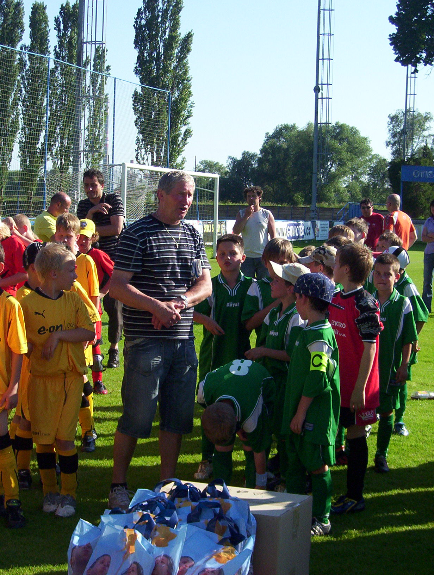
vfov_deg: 25.0
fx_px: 1298
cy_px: 288
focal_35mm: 78
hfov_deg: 19.0
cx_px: 217
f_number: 5
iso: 100
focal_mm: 9.92
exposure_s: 1/566
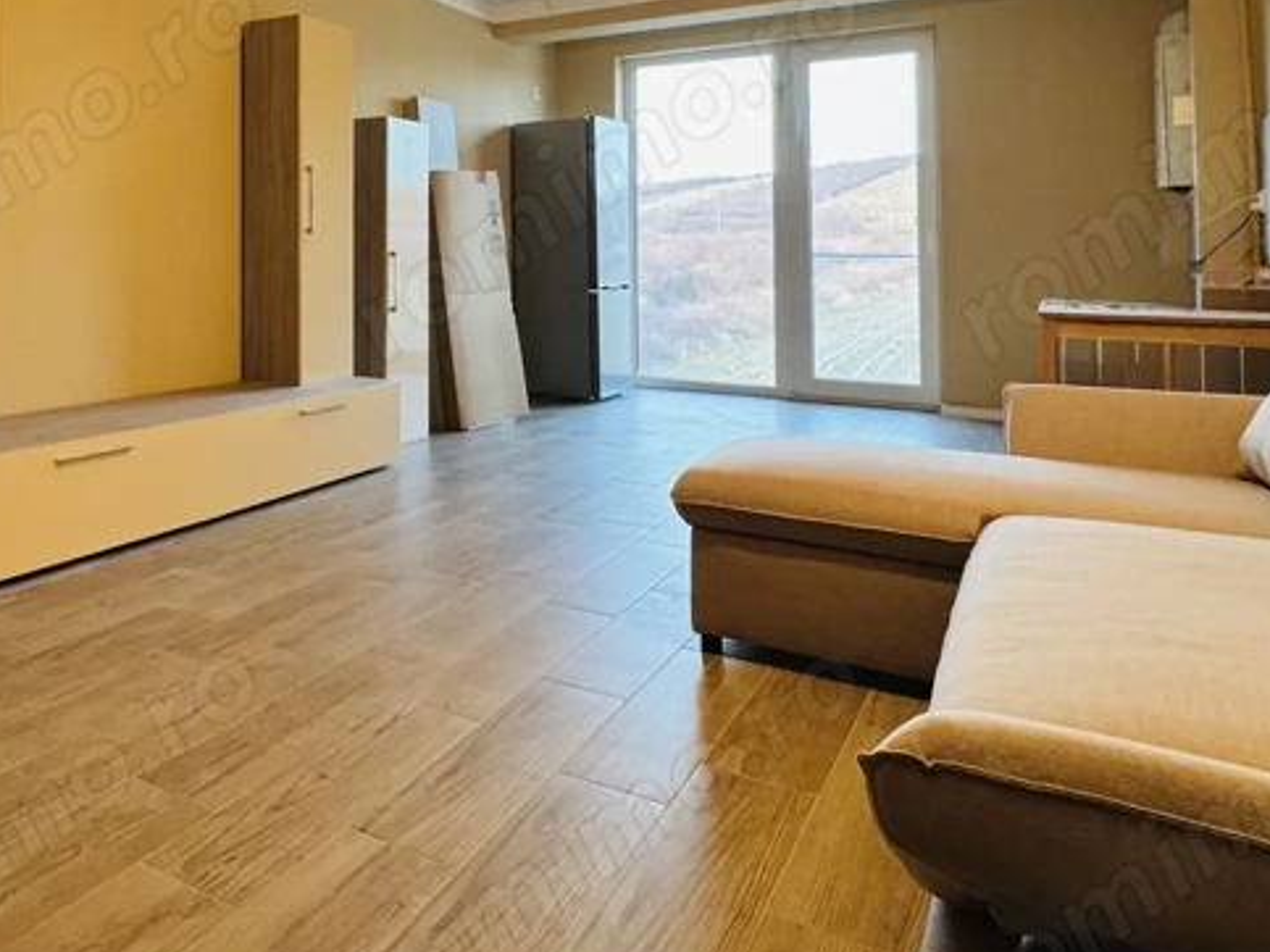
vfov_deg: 46.0
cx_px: 321
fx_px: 1064
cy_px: 208
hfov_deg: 58.5
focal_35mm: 29
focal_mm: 2.22
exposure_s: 1/50
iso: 200
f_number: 2.2
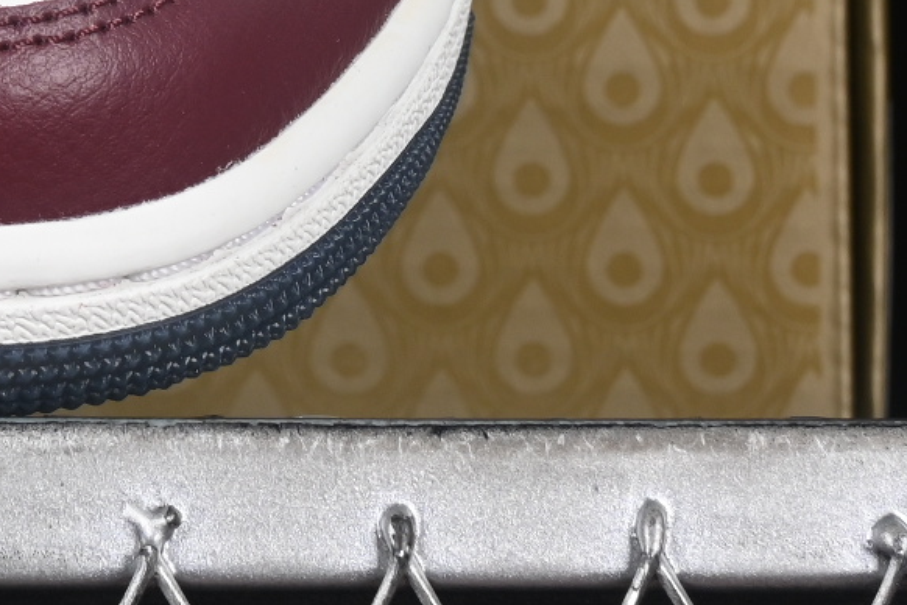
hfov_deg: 5.7
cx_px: -670
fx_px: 9044
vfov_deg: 3.8
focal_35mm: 359
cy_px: -466
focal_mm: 50
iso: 160
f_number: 8
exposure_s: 1/80
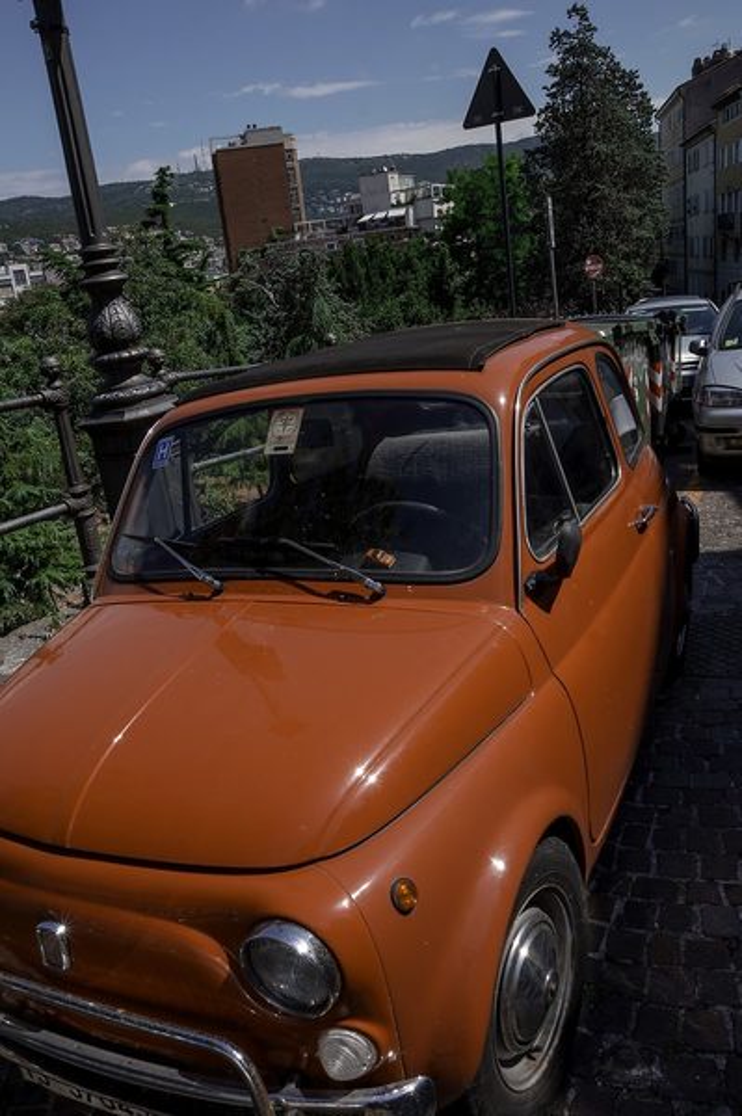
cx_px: 371
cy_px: 558
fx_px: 836
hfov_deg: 47.9
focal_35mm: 27
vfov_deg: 67.4
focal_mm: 18
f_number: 14
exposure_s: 1/100
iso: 100
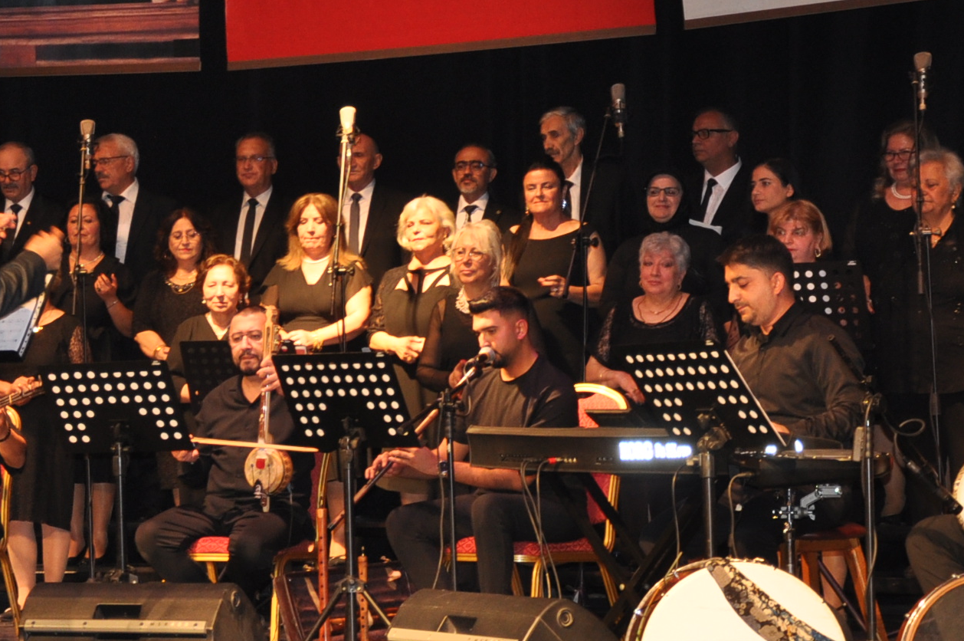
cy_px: 284
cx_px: 204
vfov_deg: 11.9
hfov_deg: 17.7
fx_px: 3076
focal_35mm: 115
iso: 400
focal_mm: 30
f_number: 4.2
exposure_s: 1/60
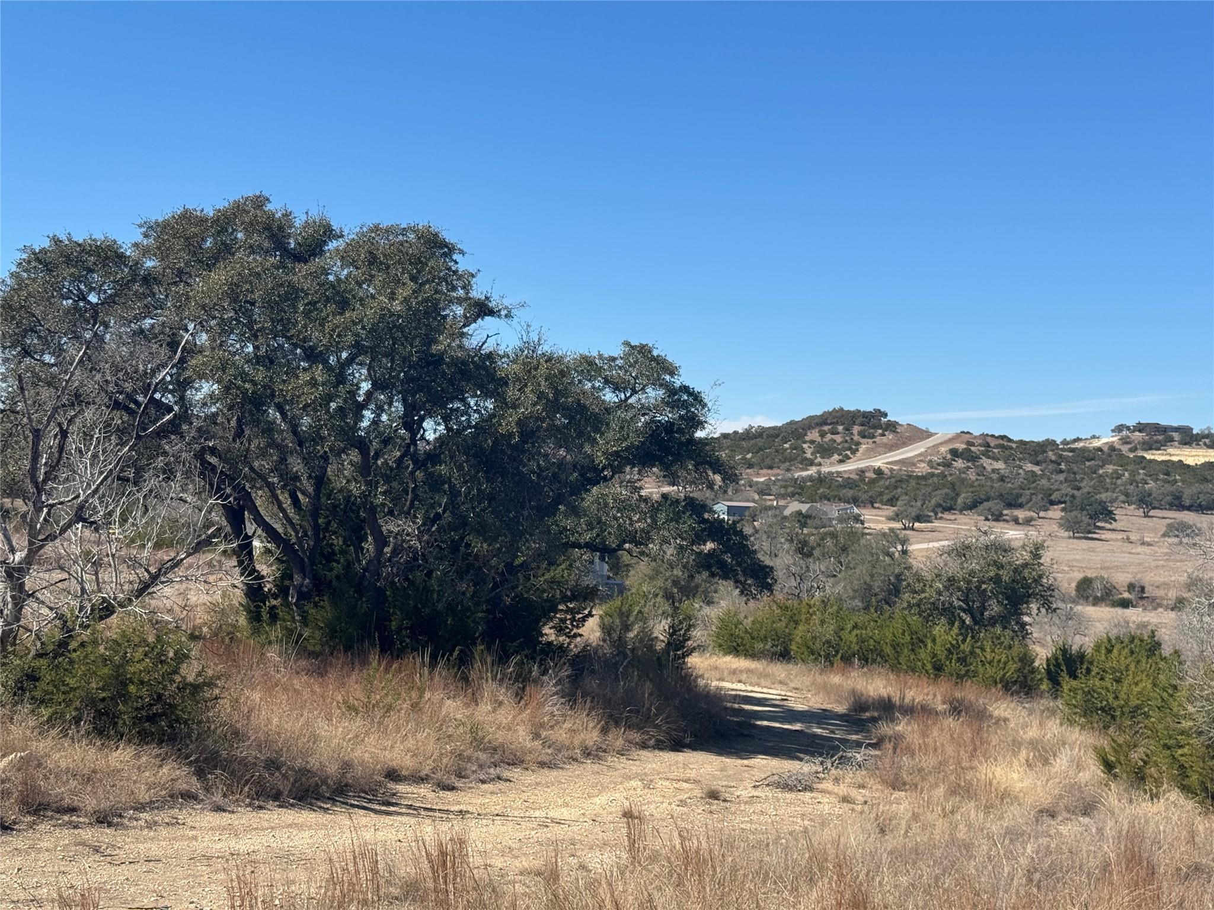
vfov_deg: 30.3
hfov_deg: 39.7
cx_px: 607
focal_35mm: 48
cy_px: 455
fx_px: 1683
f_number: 1.78
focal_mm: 6.76
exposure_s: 1/4049
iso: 64
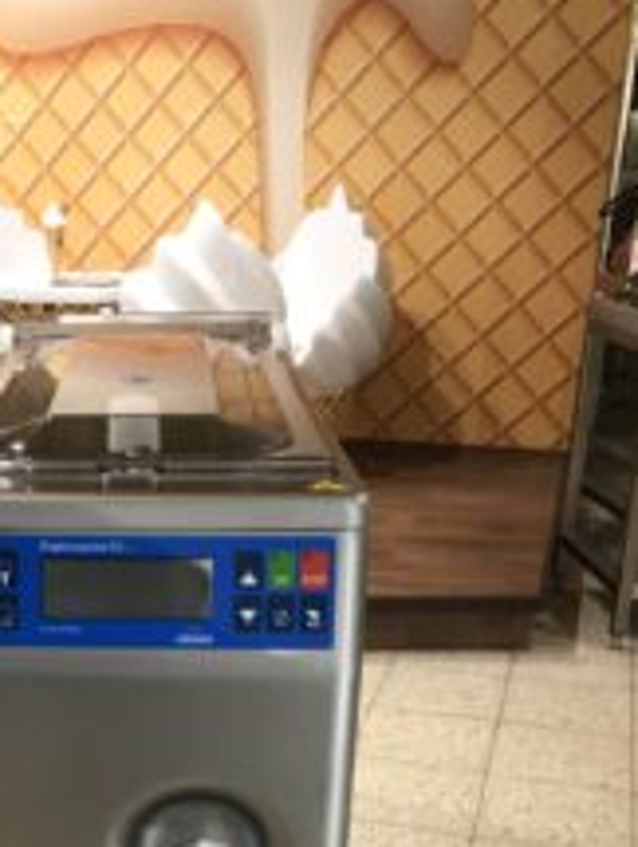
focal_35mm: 52
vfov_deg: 34.7
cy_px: 760
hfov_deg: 27.5
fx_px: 1274
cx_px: 118
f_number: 1.8
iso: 32
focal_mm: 3.99
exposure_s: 1/33
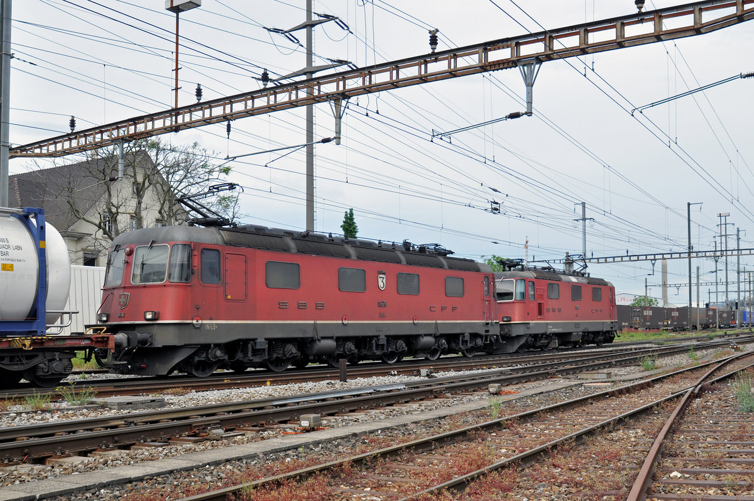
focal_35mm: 36
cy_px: 250
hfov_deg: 53.2
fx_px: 753
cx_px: 377
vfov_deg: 36.8
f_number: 5
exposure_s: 1/1000
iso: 320
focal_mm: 24
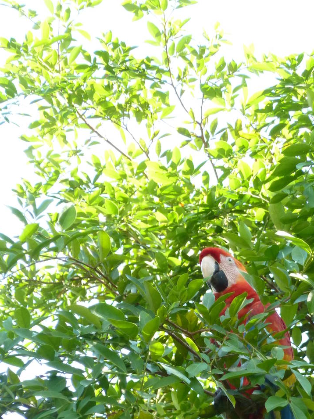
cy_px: 345
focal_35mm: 466
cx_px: 223
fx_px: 5637
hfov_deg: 3.2
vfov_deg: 4.3
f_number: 4.8
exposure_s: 1/125
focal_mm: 45.7
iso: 250
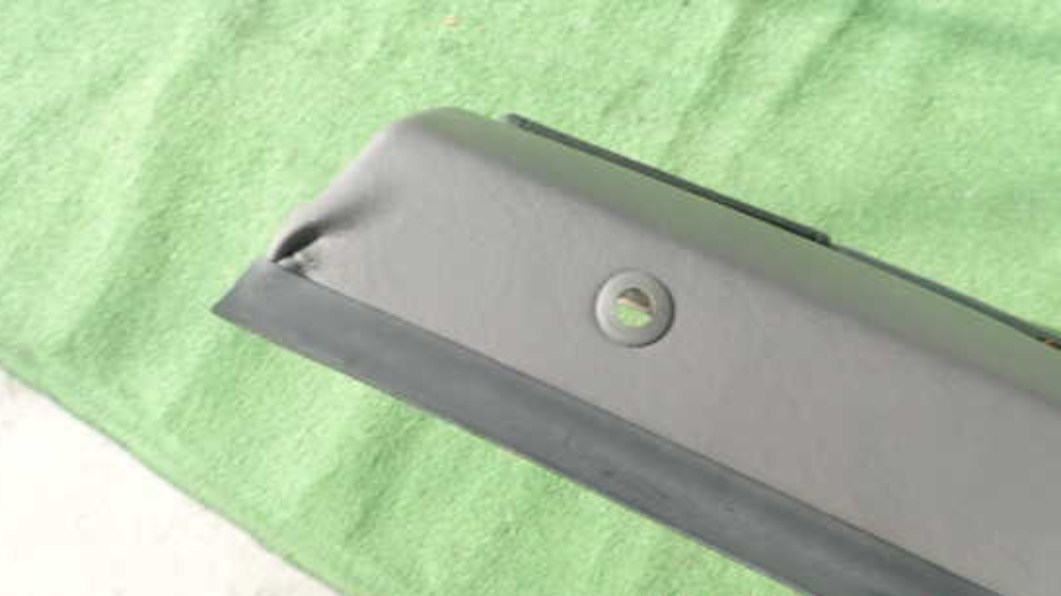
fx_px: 844
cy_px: 205
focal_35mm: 30
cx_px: 508
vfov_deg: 38.5
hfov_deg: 64.3
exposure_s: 1/60
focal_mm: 4.5
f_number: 2.8
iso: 100
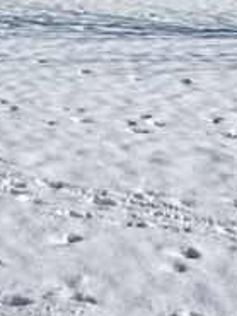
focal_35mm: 83
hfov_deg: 17.5
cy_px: -158
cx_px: 19
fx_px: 757
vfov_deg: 20.2
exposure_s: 1/7944
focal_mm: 6.3
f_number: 1.7
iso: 50
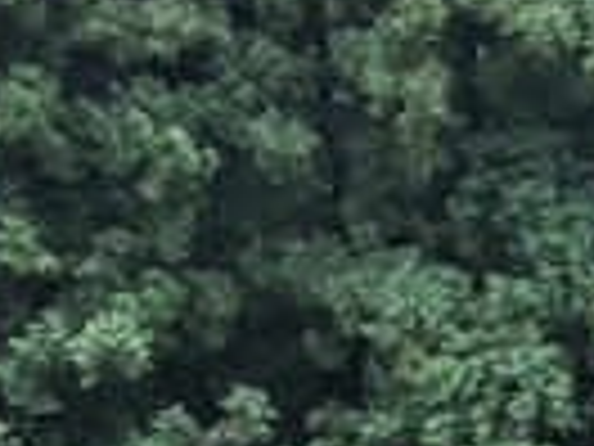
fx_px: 3724
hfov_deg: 7.7
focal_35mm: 217
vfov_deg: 6.7
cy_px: 797
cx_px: 1881
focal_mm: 3.99
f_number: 1.8
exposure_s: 1/247
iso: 20
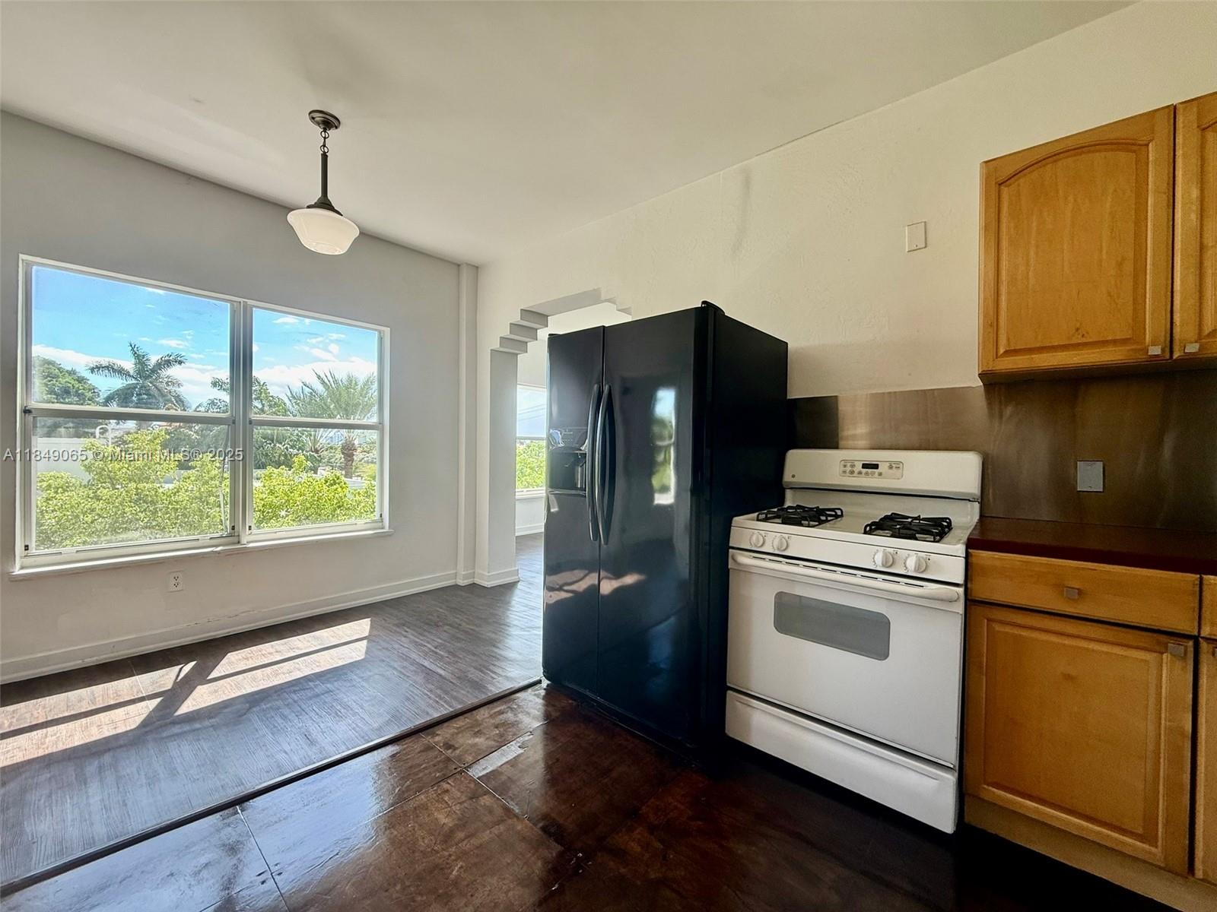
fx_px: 492
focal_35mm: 14
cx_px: 608
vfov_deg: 85.7
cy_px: 456
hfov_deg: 102.1
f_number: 2.2
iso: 64
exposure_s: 1/114
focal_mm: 2.22
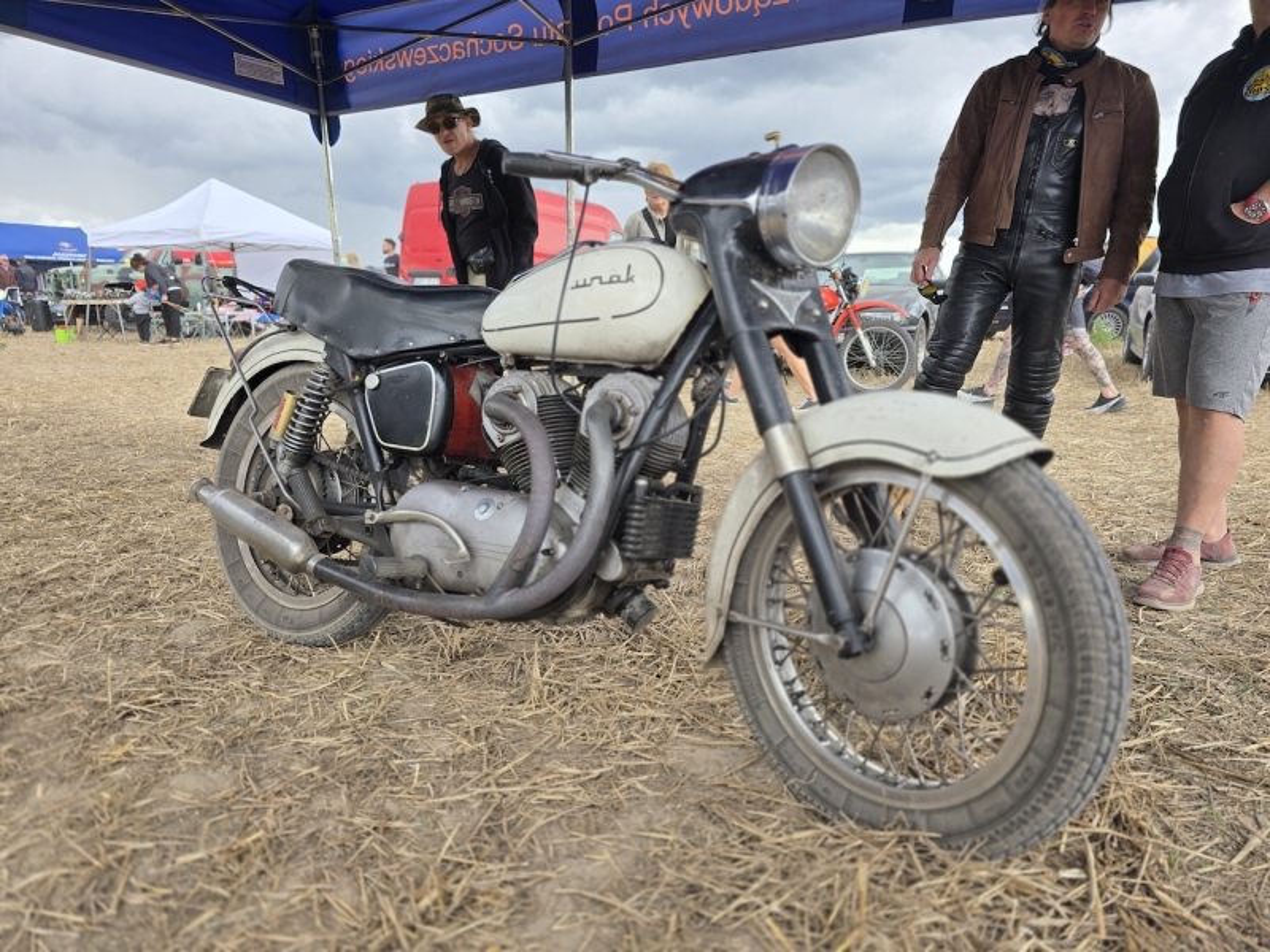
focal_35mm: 23
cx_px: 635
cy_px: 476
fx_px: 844
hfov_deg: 73.9
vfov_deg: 58.9
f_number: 1.7
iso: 12
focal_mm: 6.3
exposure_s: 1/159
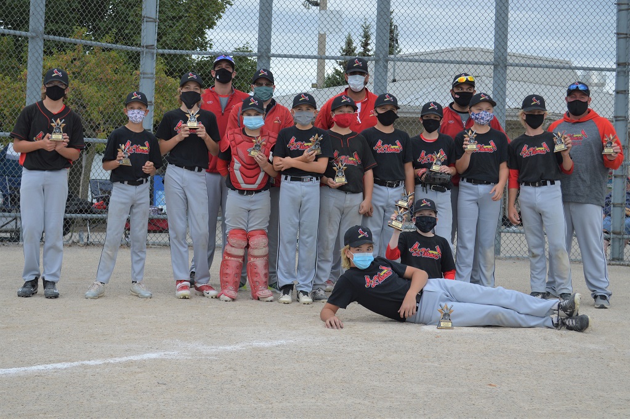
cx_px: 315
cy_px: 210
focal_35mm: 57
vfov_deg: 23.8
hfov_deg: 35.1
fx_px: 997
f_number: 5.6
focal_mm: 38
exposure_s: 1/125
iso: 125
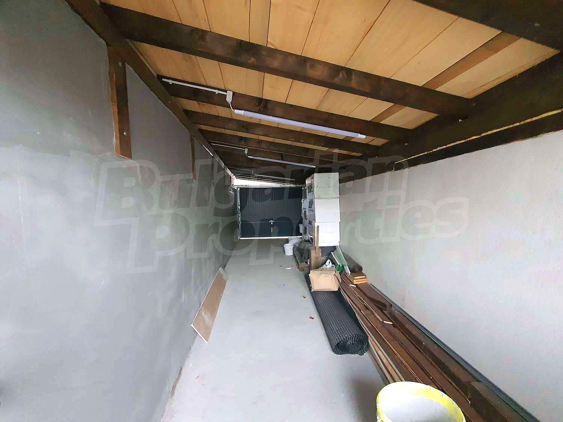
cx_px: 282
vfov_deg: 89.9
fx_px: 211
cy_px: 211
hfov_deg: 106.2
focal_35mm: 13
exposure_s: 1/33
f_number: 2.2
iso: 800
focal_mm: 1.8
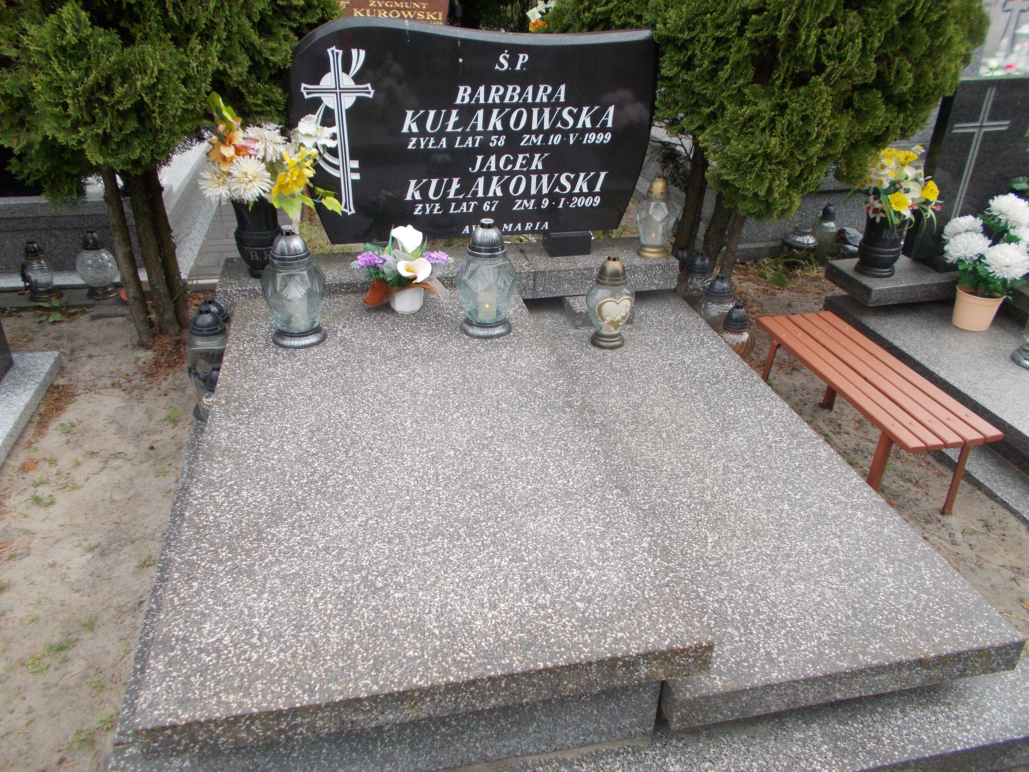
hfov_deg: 67.3
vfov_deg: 53.1
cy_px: 386
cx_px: 514
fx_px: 773
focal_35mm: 26
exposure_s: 1/250
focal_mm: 4.6
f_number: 3.2
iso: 125
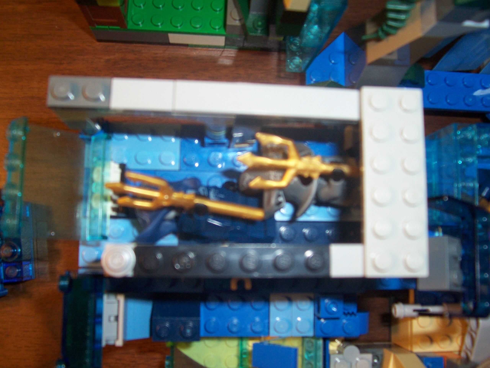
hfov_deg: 54.0
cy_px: 184
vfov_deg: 41.8
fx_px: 481
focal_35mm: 34
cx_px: 245
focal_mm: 5.6
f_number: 2.7
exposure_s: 1/60
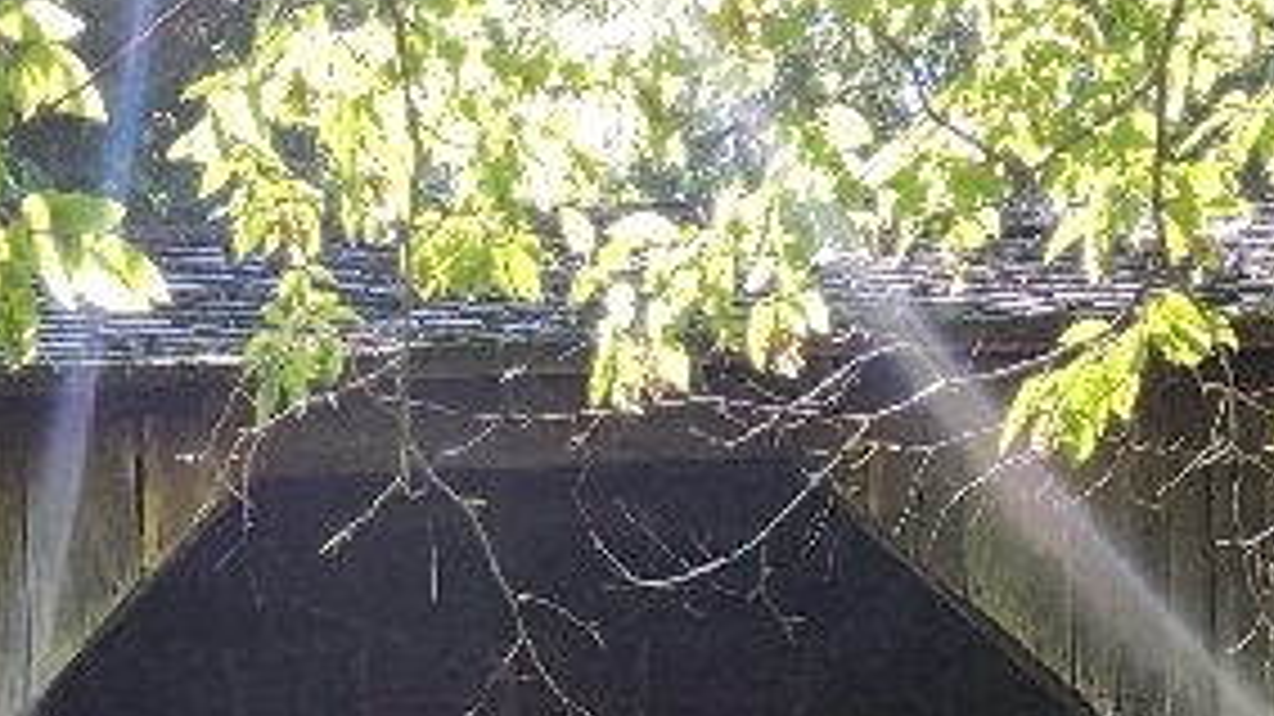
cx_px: 392
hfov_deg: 32.5
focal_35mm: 64
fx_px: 2161
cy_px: 1369
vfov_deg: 15.5
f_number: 2.2
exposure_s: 1/122
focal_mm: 1.74
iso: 40
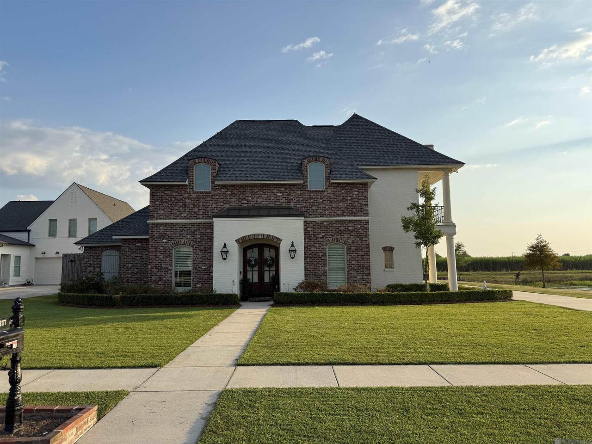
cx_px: 296
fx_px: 410
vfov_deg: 56.8
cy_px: 222
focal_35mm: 24
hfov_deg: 71.6
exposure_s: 1/3953
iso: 80
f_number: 1.78
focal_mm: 6.76
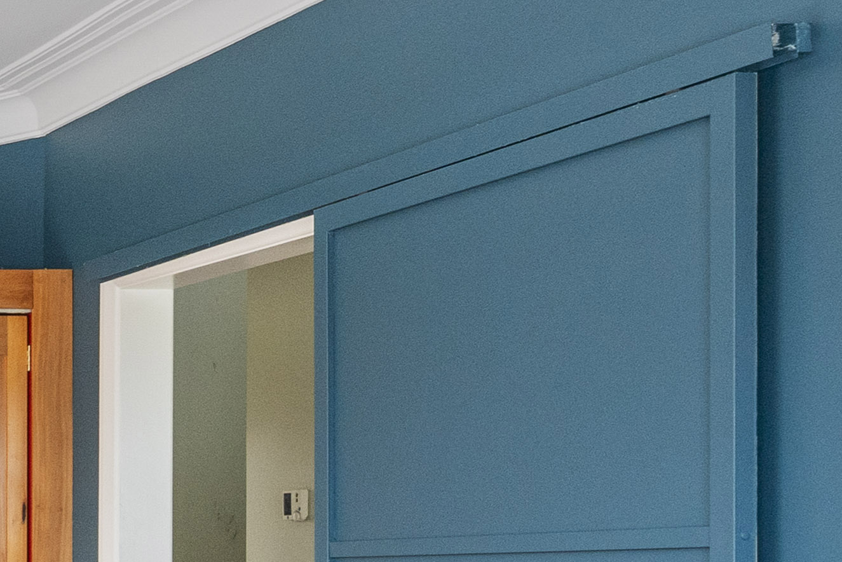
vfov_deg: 14.3
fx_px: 2204
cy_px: 562
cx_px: -788
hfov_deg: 16.8
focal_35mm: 94
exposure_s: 1/60
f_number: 9
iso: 640
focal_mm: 15.7
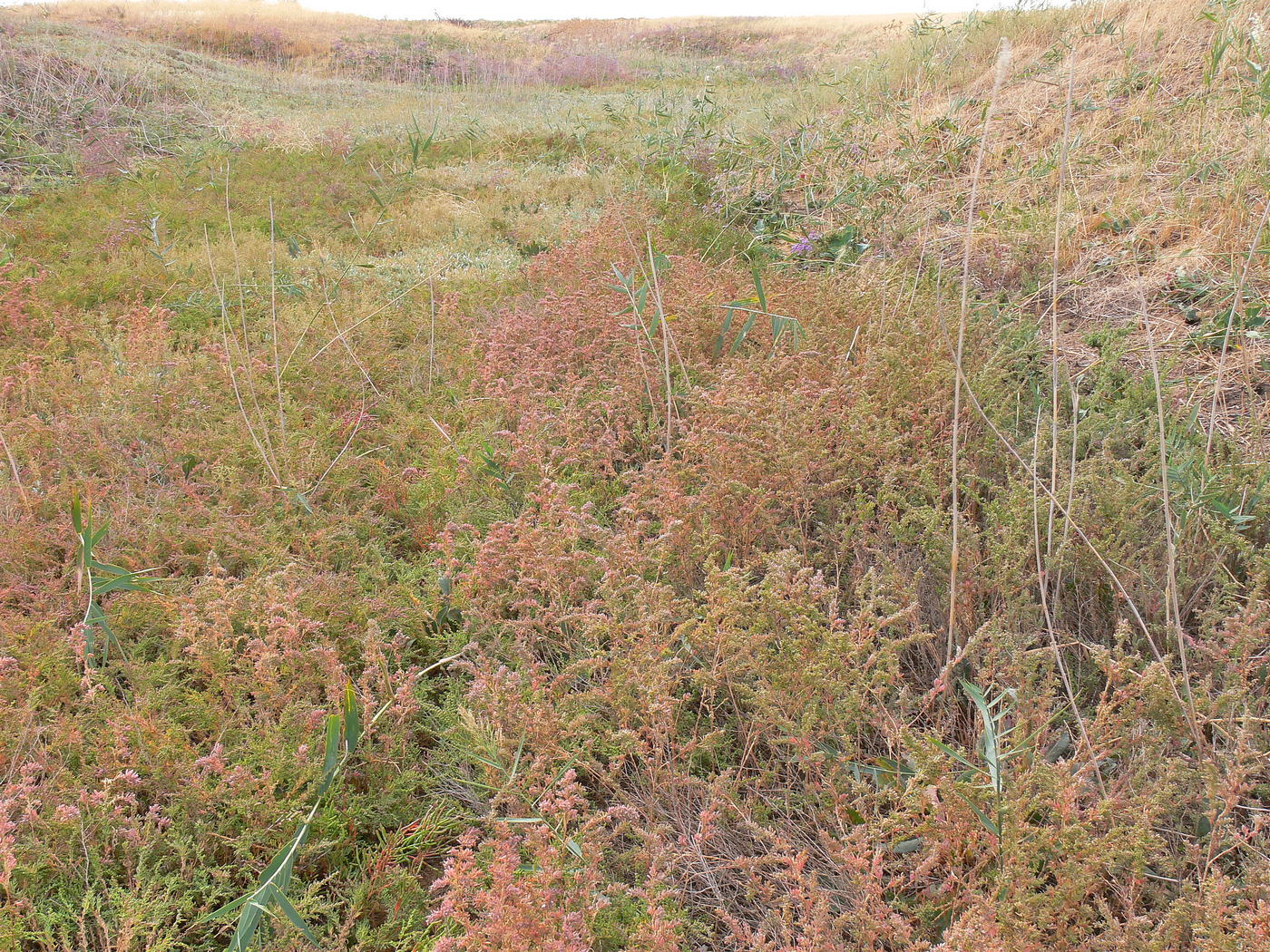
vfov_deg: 39.7
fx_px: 1321
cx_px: 635
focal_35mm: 36
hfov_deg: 51.4
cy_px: 476
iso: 80
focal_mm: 7.6
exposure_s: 1/100
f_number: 6.3
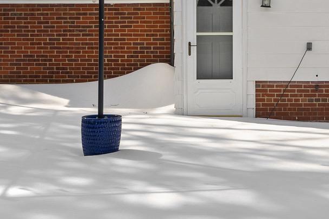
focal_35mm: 73
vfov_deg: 18.0
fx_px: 664
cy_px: -30
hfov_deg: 26.2
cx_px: 338
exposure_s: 1/125
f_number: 7.1
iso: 80
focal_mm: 21.5
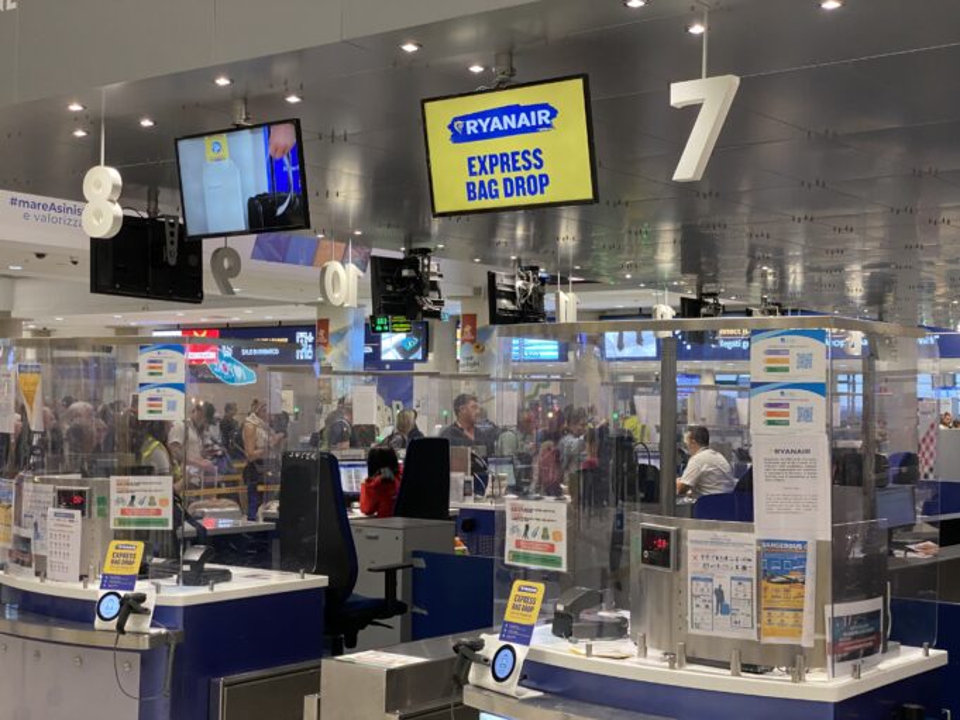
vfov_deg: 28.0
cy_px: 360
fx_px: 1442
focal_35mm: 52
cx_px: 480
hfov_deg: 36.8
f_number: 2
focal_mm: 6
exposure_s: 1/50
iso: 160
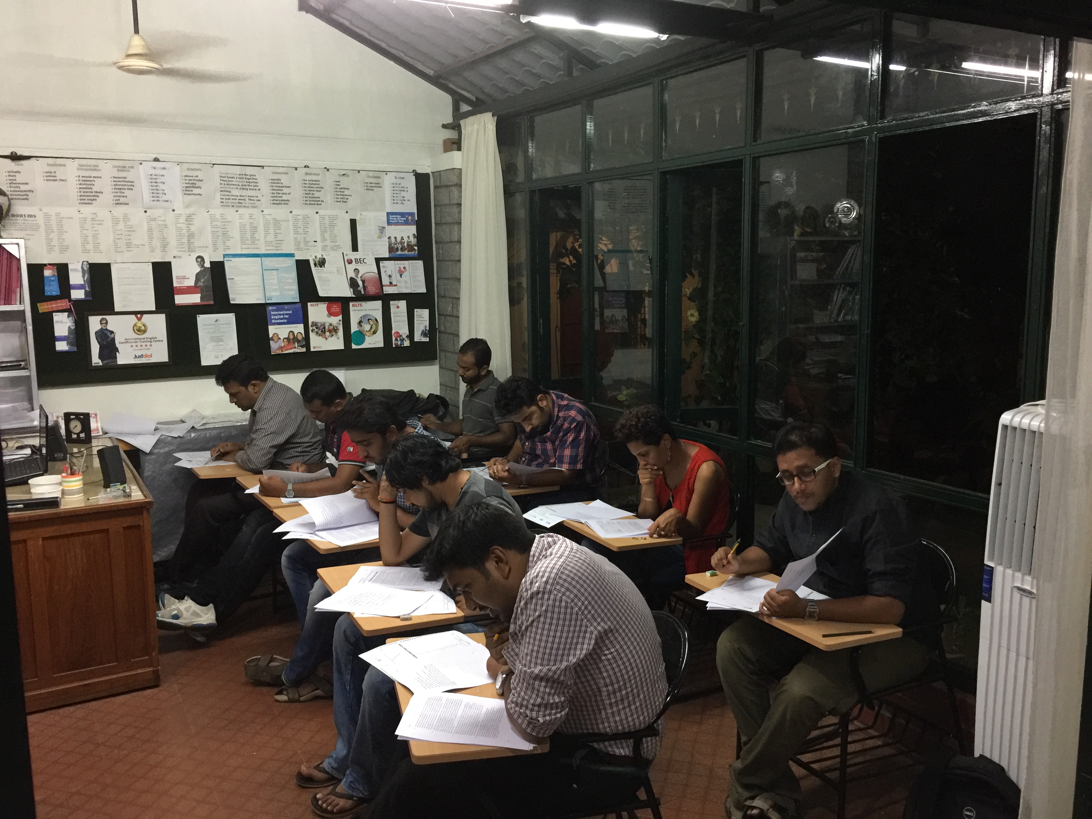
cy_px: 410
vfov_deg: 48.2
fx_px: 915
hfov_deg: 61.7
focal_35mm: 29
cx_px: 546
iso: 125
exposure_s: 1/17
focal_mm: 4.15
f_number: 2.2
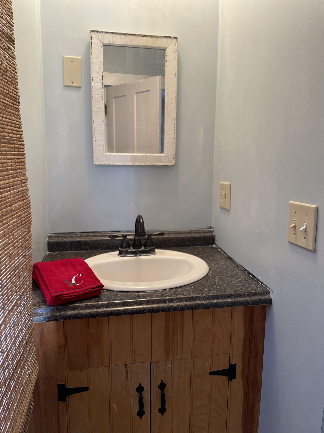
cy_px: 216
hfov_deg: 53.1
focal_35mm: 26
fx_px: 324
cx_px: 162
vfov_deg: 67.3
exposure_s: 1/60
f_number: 1.6
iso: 200
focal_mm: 4.2
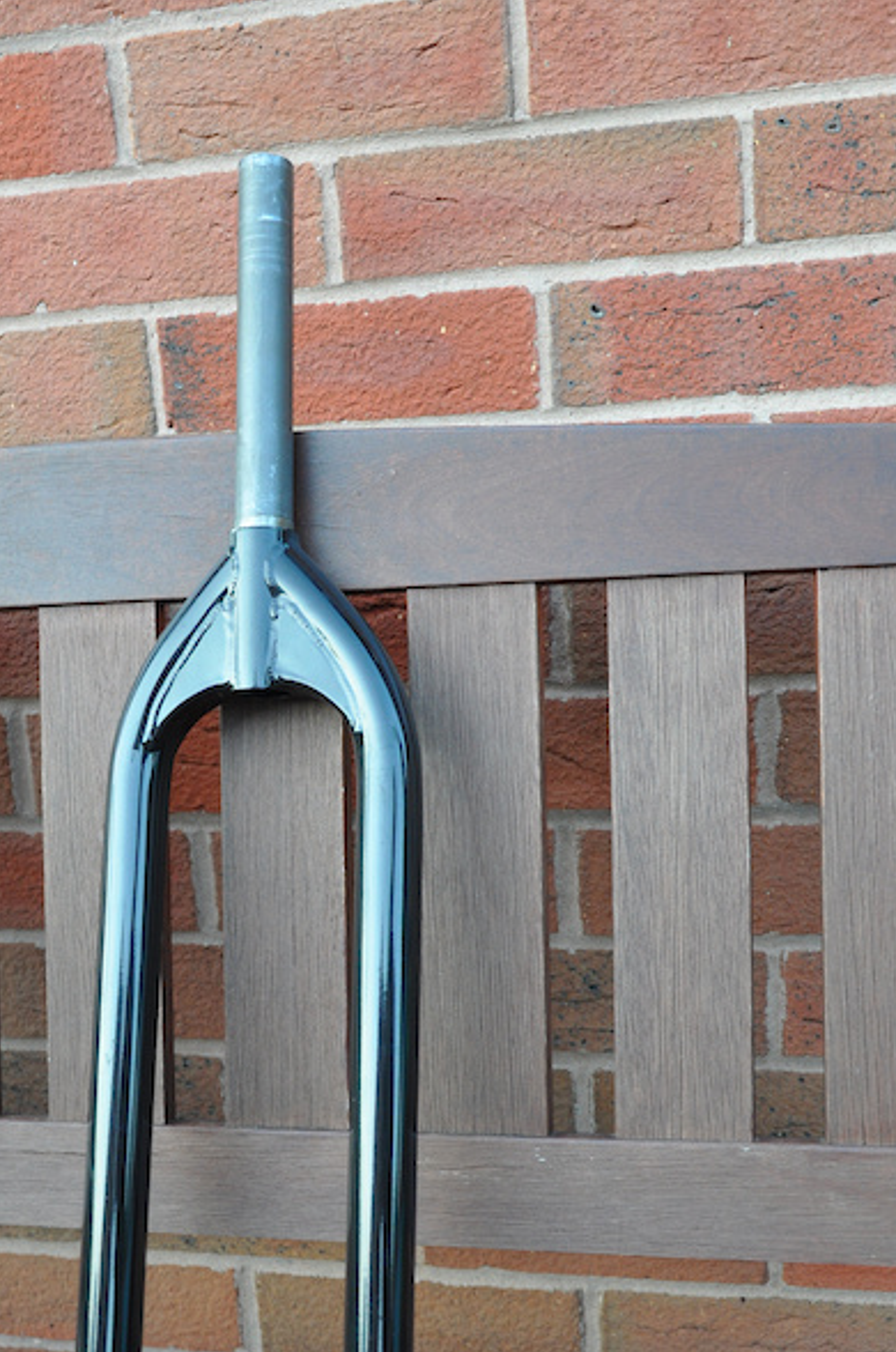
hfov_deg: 27.3
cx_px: 314
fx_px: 1836
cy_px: 784
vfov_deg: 40.3
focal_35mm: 49
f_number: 4.5
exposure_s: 1/20
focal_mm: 24
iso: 640
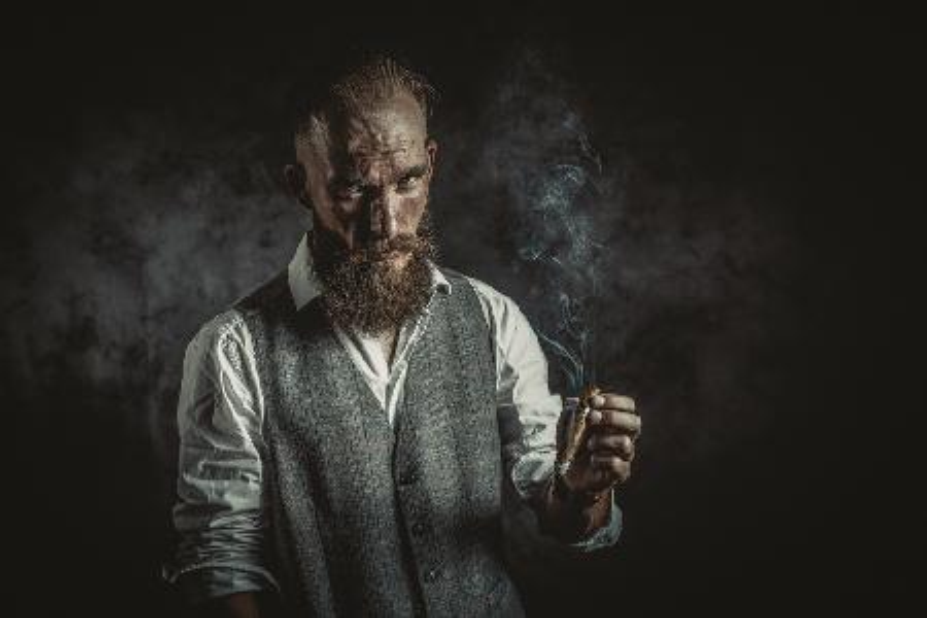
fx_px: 1493
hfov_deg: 34.5
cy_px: 309
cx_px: 464
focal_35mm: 58
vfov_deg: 23.4
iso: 125
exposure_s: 1/160
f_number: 6.3
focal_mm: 58
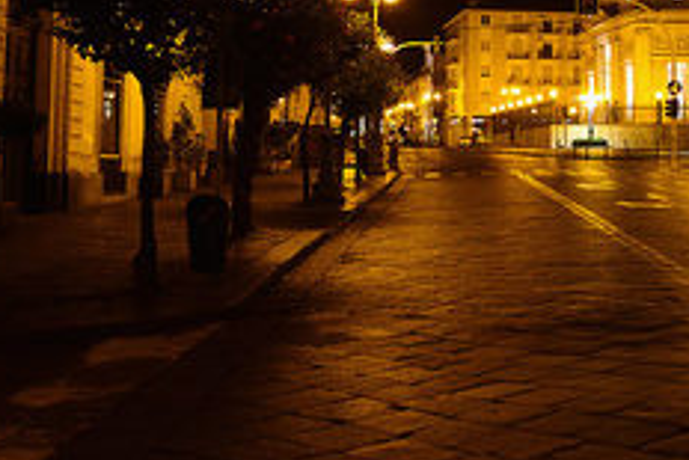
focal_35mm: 62
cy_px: 36
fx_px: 1187
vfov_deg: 21.4
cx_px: 659
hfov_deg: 30.5
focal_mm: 24
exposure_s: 1/60
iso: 3200
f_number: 4
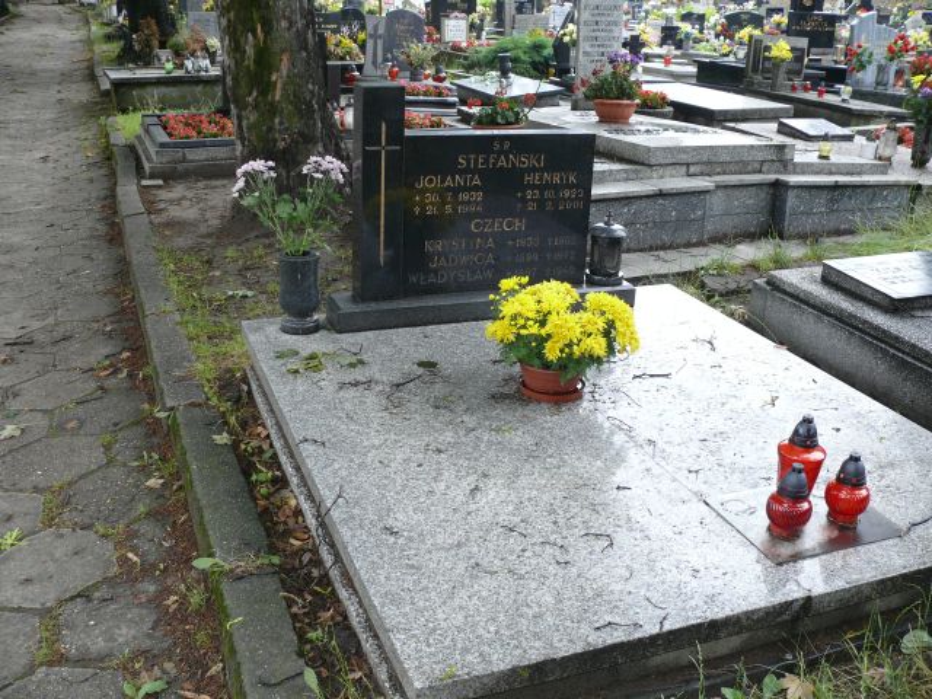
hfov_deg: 52.6
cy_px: 350
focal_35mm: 35
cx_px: 466
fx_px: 942
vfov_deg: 40.7
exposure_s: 1/100
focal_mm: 7.4
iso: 100
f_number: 2.8
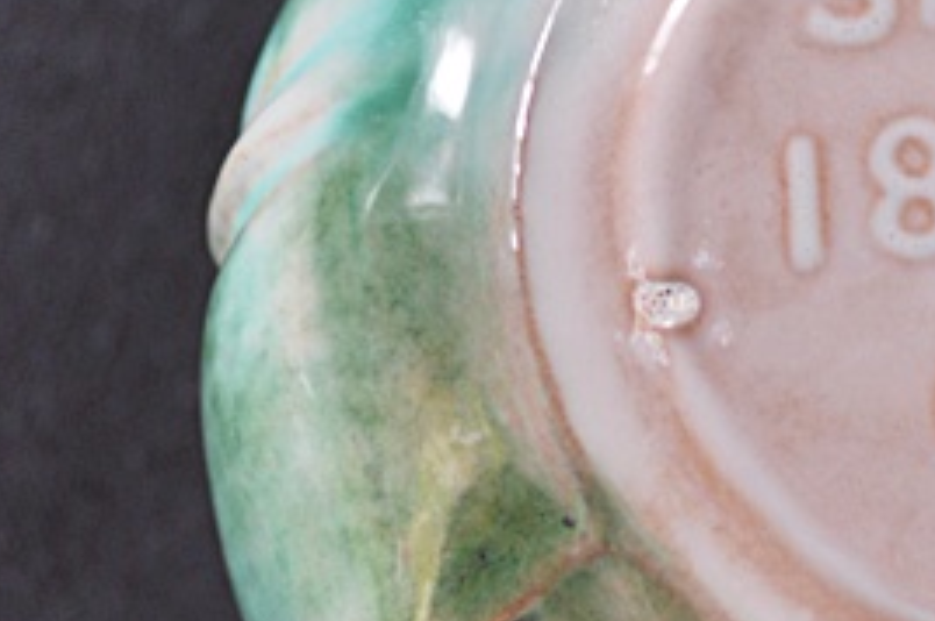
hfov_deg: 14.1
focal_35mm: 141
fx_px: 3658
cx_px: 1165
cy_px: 277
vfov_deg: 9.7
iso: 400
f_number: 5
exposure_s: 1/30
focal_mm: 36
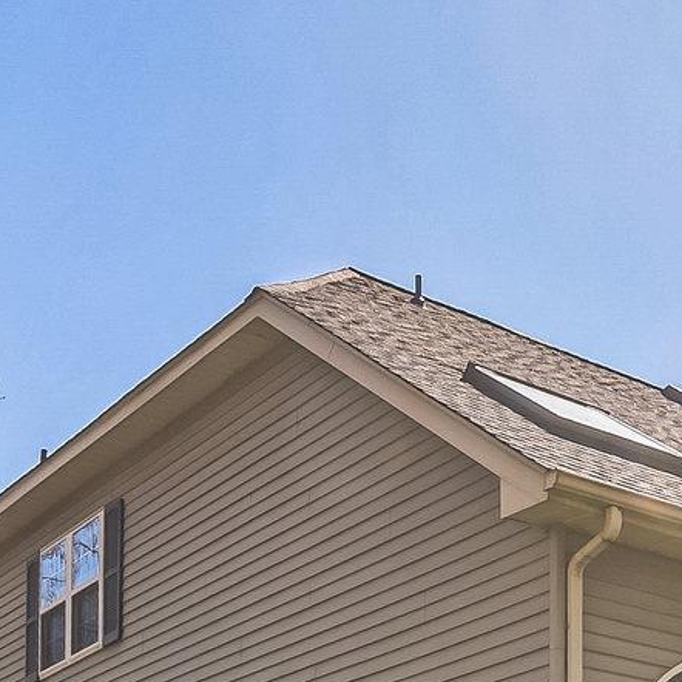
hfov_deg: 25.7
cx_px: 711
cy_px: 704
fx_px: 1404
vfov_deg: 25.7
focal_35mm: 63
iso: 80
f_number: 13
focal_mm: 16
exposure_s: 1/60
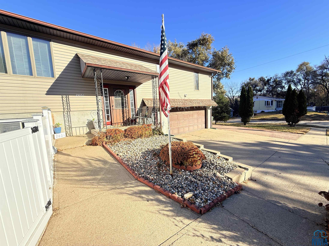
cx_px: 164
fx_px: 133
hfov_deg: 102.1
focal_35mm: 14
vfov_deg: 85.7
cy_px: 123
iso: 50
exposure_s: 1/527
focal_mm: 2.22
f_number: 2.2
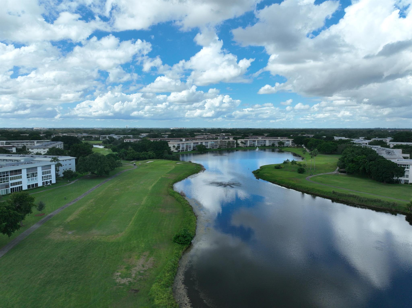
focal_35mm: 24
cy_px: 154
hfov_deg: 71.6
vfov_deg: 56.8
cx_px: 206
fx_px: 285
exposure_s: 1/2000
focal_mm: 12.29
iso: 200
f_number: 2.8
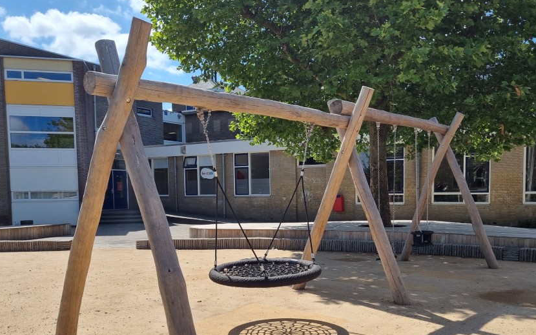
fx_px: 497
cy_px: 230
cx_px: 280
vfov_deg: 36.8
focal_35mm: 34
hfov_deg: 56.7
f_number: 1.8
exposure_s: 1/2496
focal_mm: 5.4
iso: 50
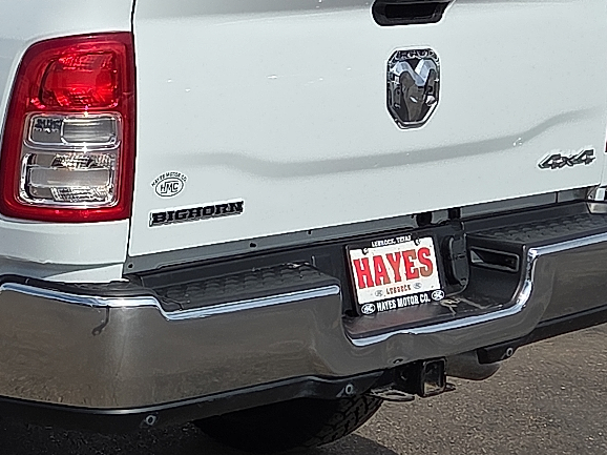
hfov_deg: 17.4
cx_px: -116
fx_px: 1893
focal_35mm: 108
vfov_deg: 13.6
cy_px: 107
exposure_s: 1/10000
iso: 66
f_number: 1.8
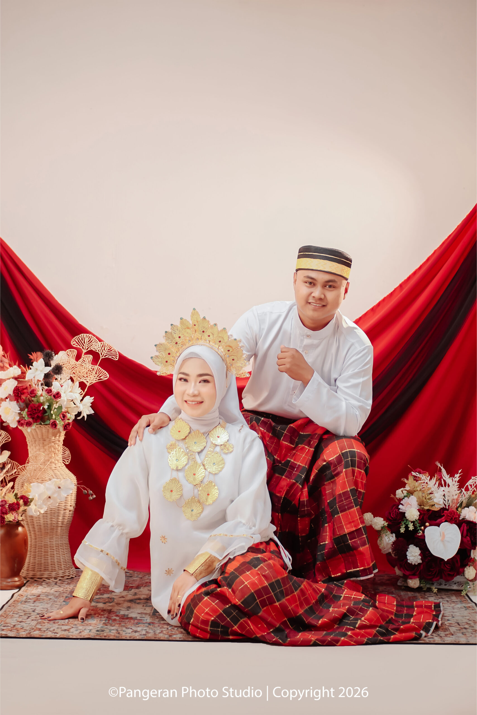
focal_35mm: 50
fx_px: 993
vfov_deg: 39.6
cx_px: 238
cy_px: 358
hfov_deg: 27.0
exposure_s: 1/160
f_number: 2.8
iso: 800
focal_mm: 50
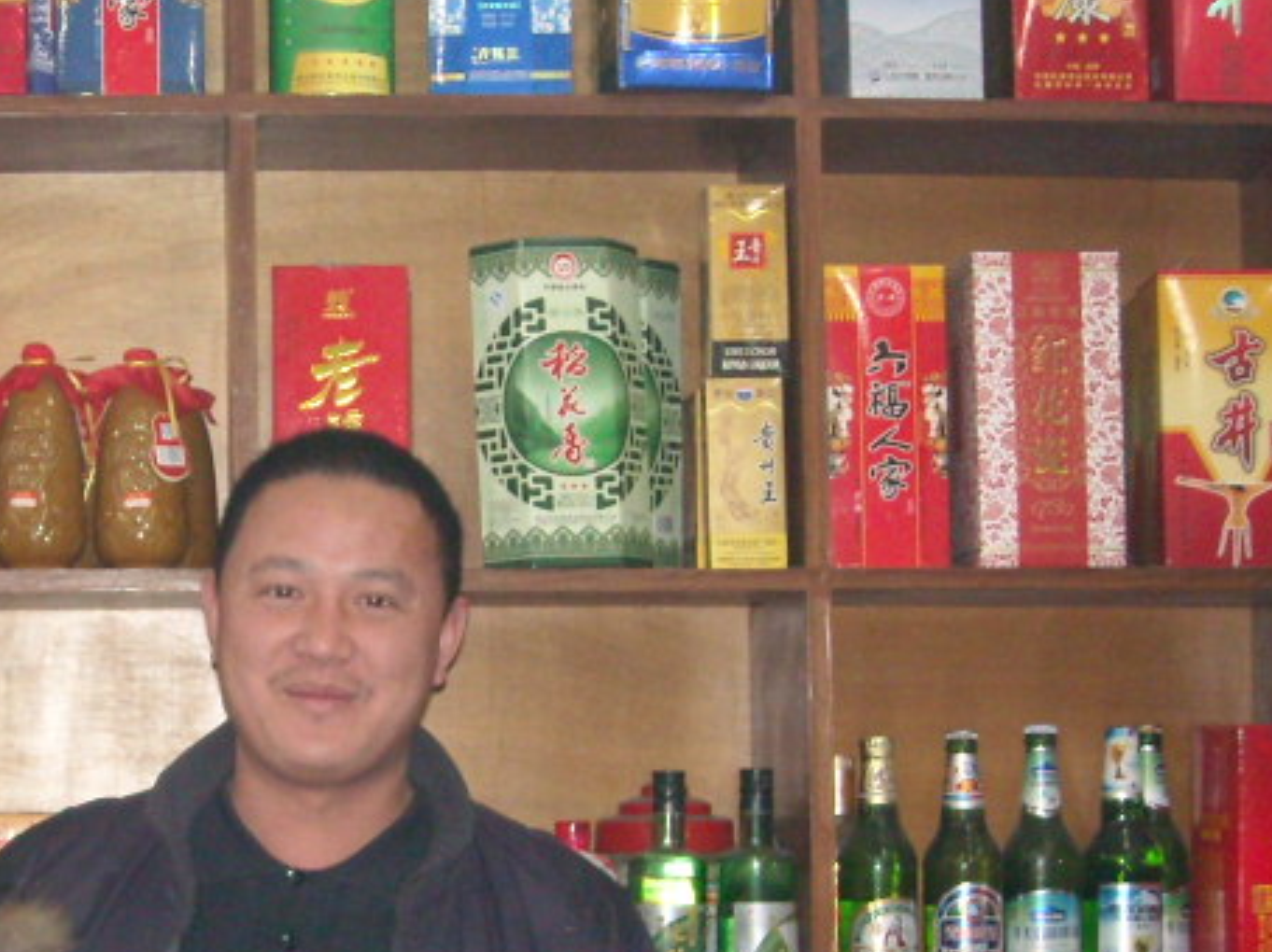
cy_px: 725
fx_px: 2901
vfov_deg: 18.5
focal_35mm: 79
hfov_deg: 24.3
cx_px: 216
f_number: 2.8
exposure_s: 1/60
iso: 400
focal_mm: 5.7
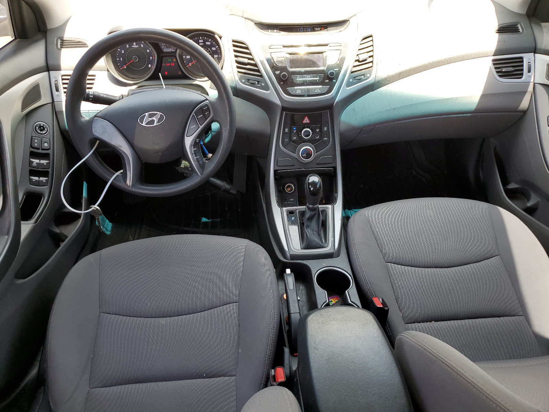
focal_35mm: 26
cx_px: 274
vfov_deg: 53.1
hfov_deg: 67.3
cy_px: 206
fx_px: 412
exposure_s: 1/119
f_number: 1.5
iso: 50
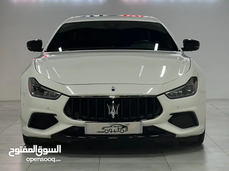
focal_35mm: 77
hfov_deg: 25.3
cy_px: 86
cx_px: 114
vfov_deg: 19.1
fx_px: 509
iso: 200
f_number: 2.8
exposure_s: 1/50
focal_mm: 9
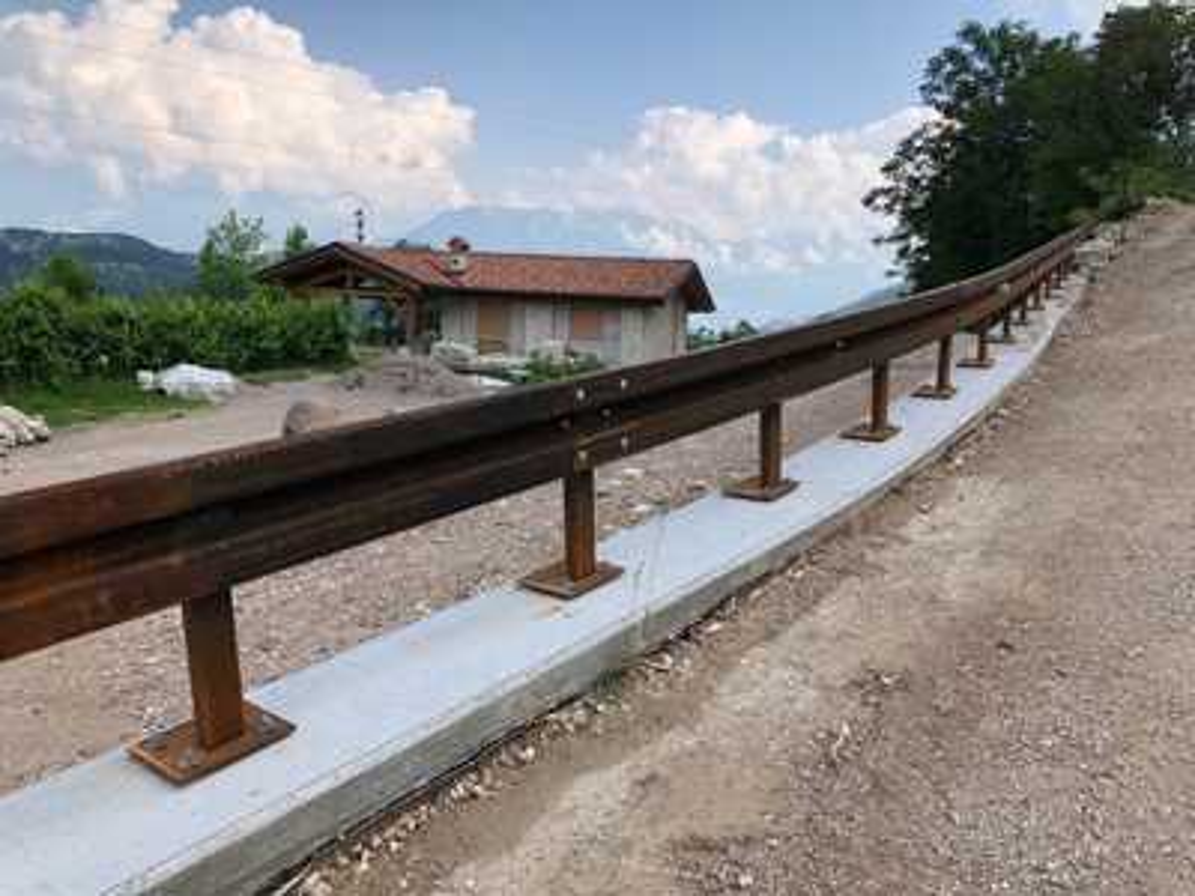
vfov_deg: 49.7
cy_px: 448
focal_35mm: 28
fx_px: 967
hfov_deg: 63.4
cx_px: 598
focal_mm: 4
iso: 20
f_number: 1.8
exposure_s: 1/716
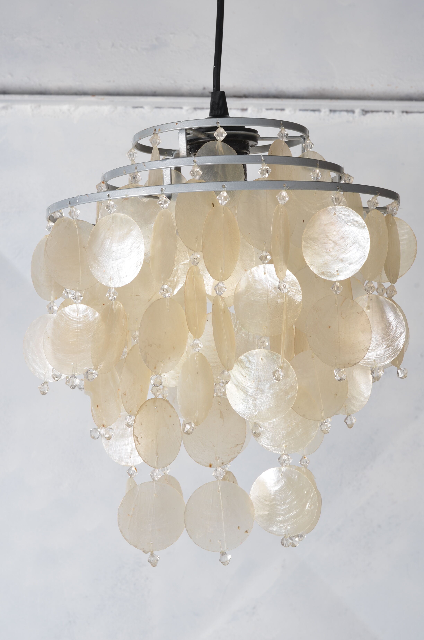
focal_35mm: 75
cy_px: 320
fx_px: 1331
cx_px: 212
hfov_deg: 18.1
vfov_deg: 27.0
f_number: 11
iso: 100
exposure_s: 1/125
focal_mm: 50
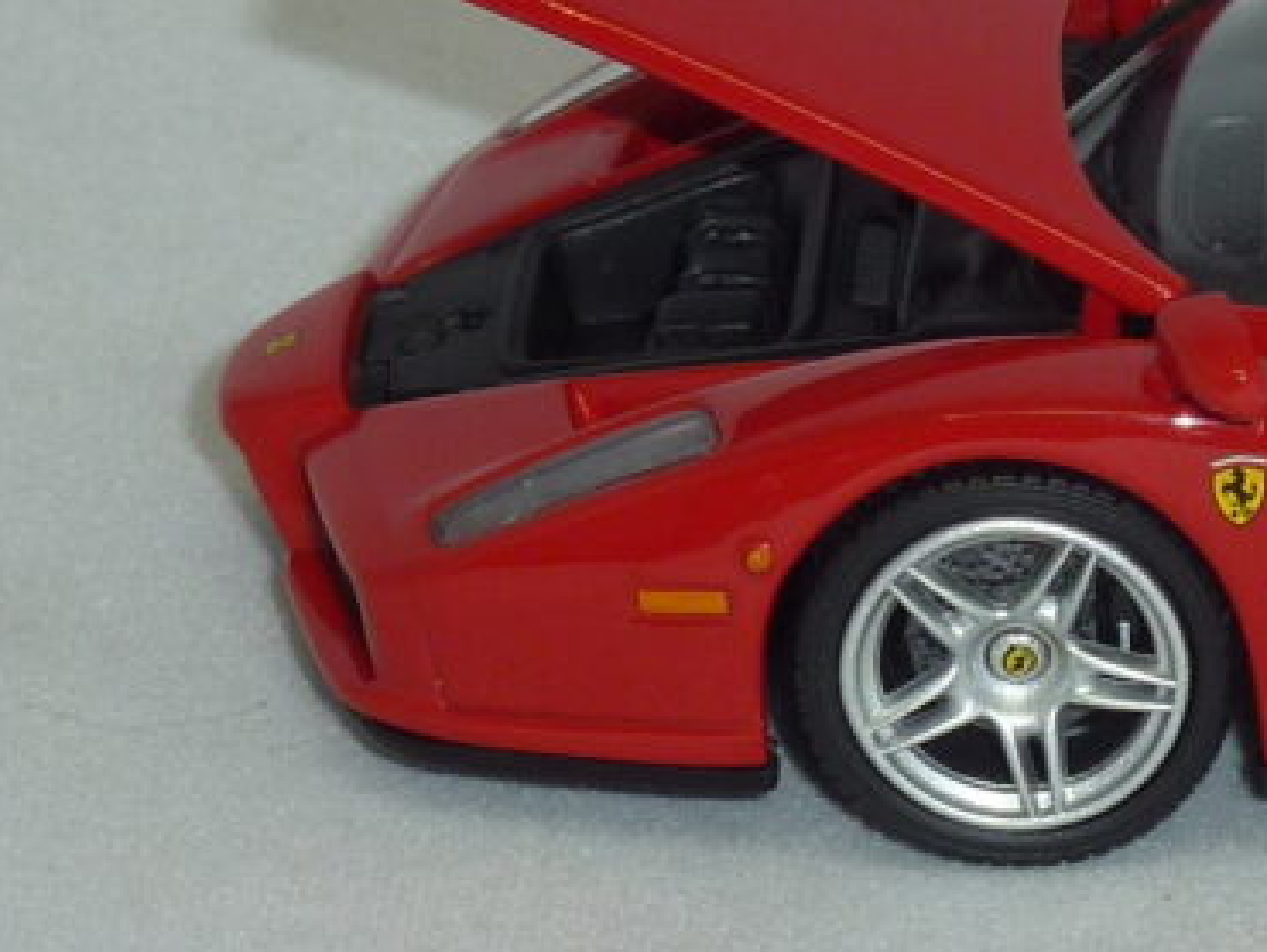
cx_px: 1719
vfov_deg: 4.2
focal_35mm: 357
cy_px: 55
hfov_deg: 5.5
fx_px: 13075
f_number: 4.3
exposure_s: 1/40
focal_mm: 14.7
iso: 100
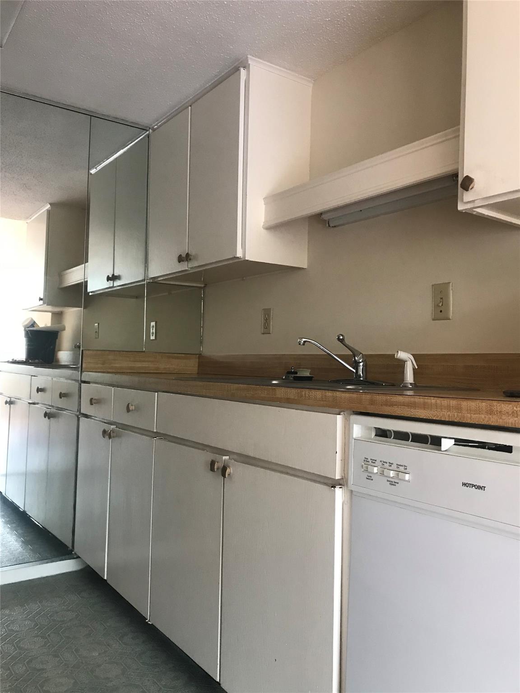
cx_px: 260
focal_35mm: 28
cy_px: 346
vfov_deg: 63.4
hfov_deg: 49.7
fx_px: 561
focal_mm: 3.99
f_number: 1.8
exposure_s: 1/15
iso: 50
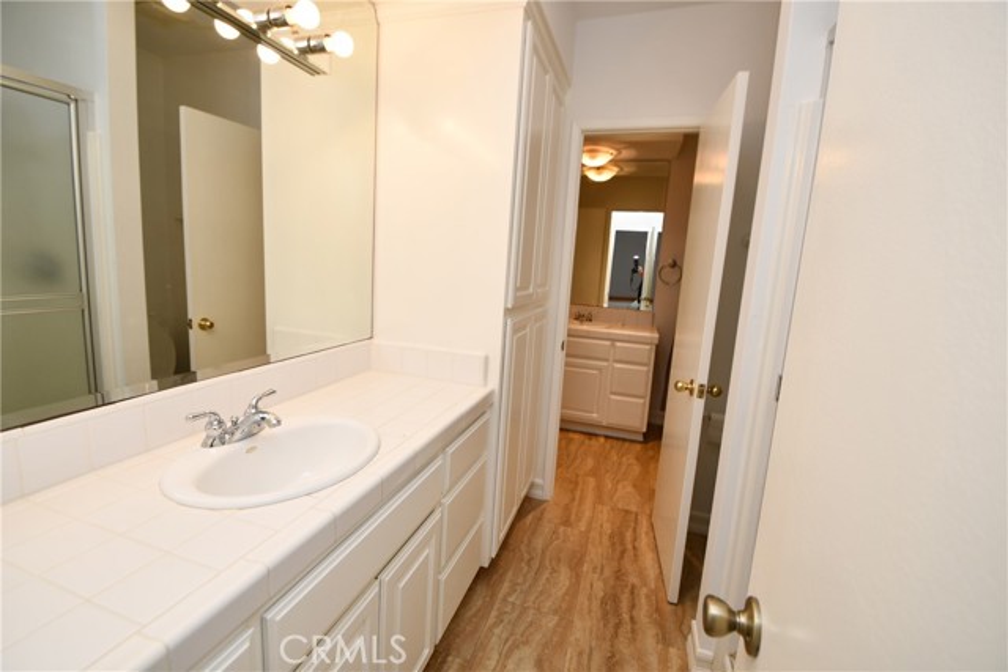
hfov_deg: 100.4
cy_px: 336
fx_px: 420
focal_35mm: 15
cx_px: 504
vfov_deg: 77.4
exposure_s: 1/100
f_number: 5
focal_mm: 10
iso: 200
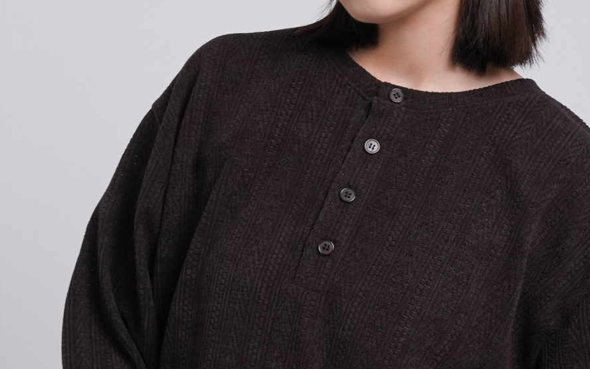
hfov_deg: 10.6
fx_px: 3168
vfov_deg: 6.7
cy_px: 298
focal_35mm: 197
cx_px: 260
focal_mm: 48
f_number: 5
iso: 640
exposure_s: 1/250
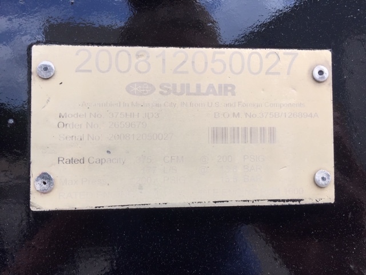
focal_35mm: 29
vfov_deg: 48.2
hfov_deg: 61.7
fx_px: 307
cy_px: 138
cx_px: 183
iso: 32
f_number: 2.2
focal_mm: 4.15
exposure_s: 1/501
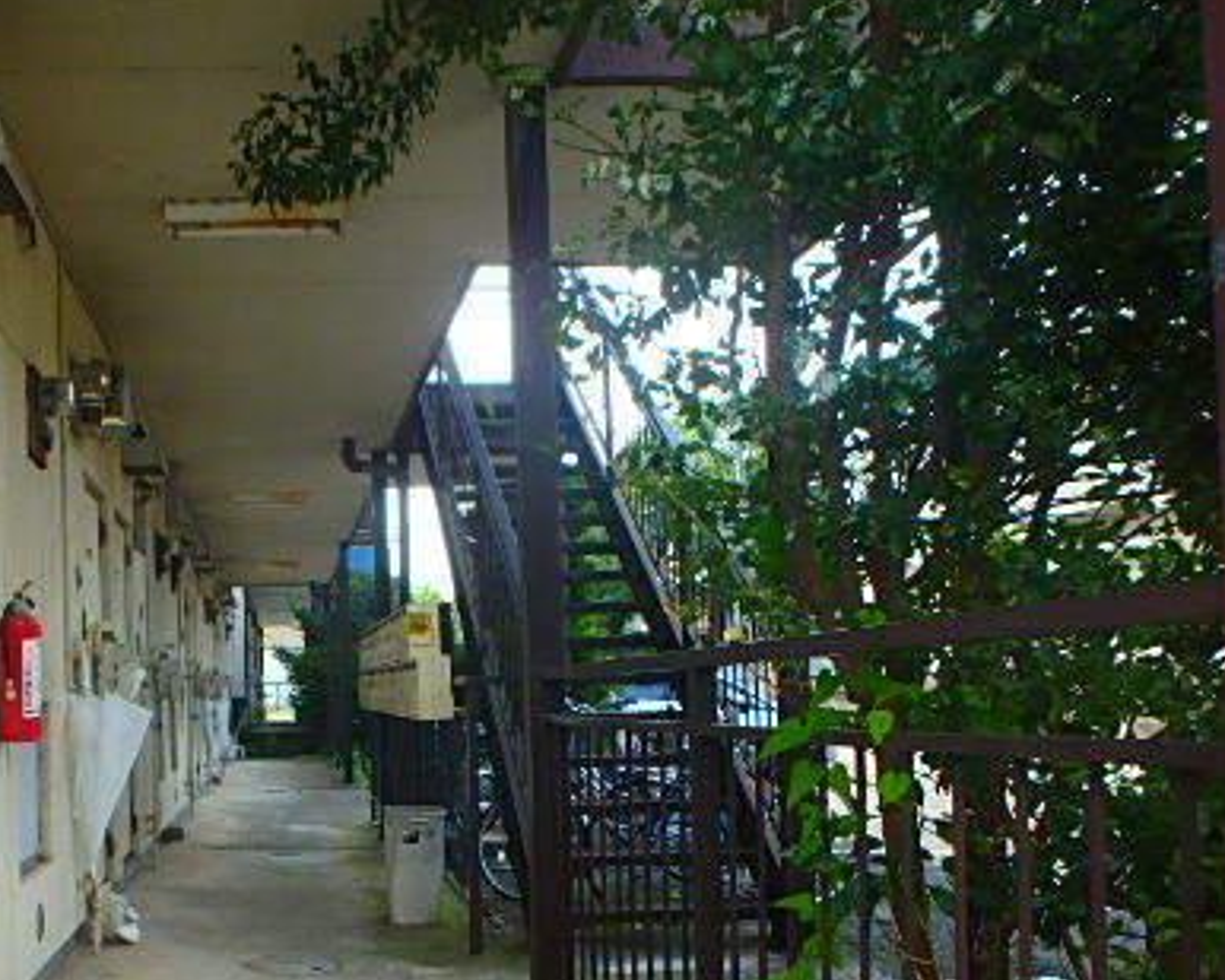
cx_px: 301
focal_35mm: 34
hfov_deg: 50.6
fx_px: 1233
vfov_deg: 42.4
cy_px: 701
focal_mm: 3.7
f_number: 3.5
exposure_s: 1/200
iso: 125
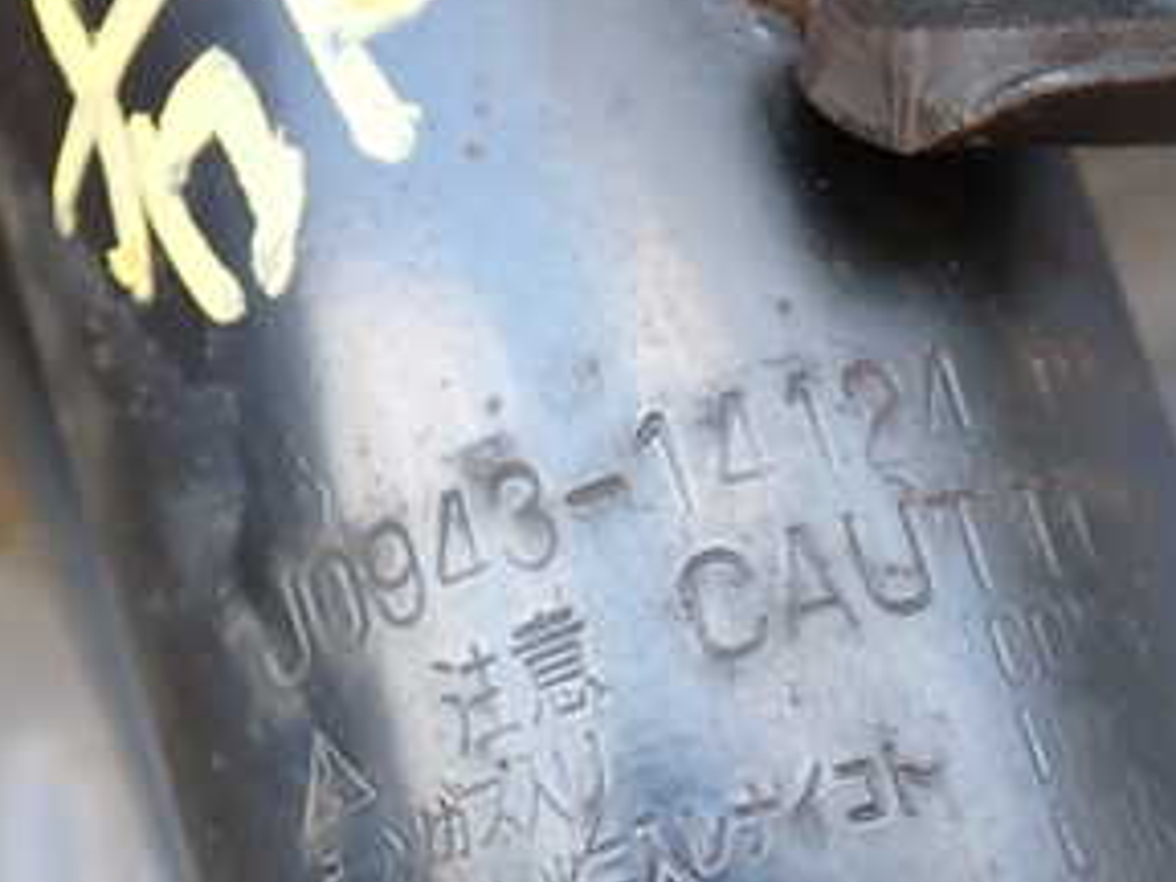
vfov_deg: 19.2
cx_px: 751
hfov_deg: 25.9
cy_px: 821
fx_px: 2548
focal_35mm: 75
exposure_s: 1/125
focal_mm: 6.37
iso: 160
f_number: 2.5
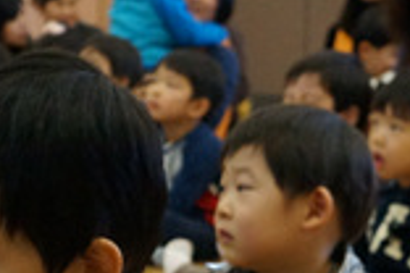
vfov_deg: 8.4
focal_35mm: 160
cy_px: 421
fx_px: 1822
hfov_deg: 12.8
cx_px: 53
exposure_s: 1/160
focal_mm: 26
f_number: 4
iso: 3200
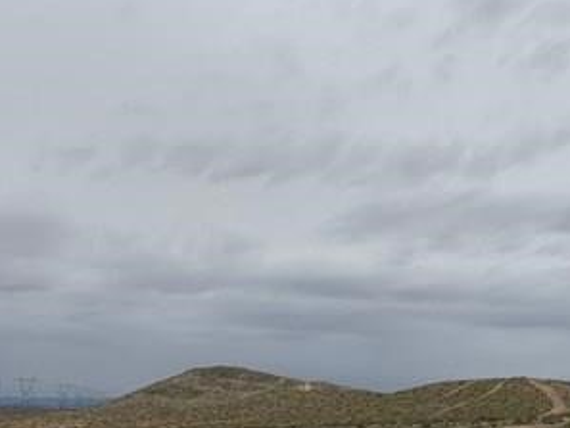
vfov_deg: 25.8
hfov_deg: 33.1
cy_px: 315
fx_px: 922
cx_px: 474
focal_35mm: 56
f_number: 1.8
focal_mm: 4.25
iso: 25
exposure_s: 1/3401
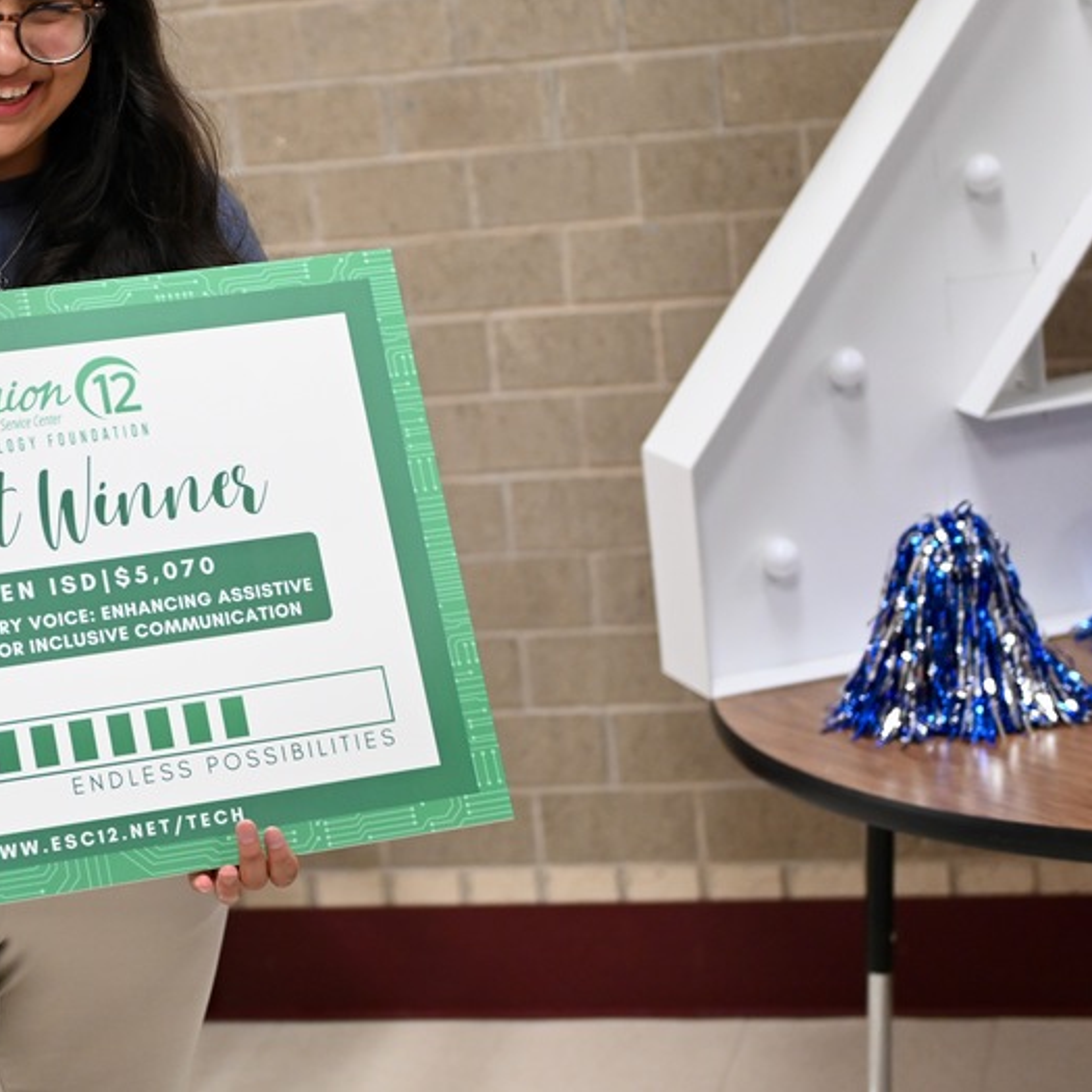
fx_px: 3426
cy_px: 392
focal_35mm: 96
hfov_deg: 17.9
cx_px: 193
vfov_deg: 18.1
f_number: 2.8
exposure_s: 1/320
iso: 2000
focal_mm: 58
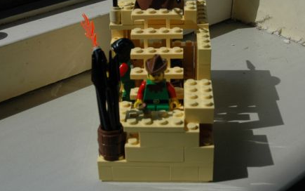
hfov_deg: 32.5
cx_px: 152
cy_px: 77
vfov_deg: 20.6
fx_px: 524
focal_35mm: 63
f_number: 13
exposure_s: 1/640
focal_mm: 28
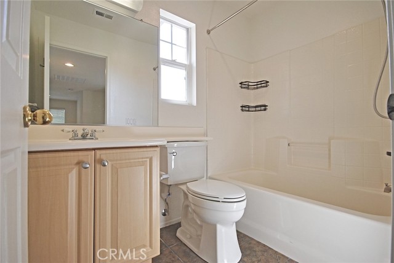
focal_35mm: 17
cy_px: 132
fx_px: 189
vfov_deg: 69.8
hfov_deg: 92.4
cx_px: 197
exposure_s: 1/125
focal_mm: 11.5
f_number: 5.6
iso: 180
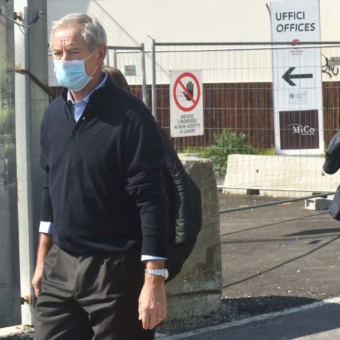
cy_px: 170
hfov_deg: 16.5
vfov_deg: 16.6
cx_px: 105
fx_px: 1167
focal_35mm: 105
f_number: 20
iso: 1600
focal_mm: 82
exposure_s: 1/640
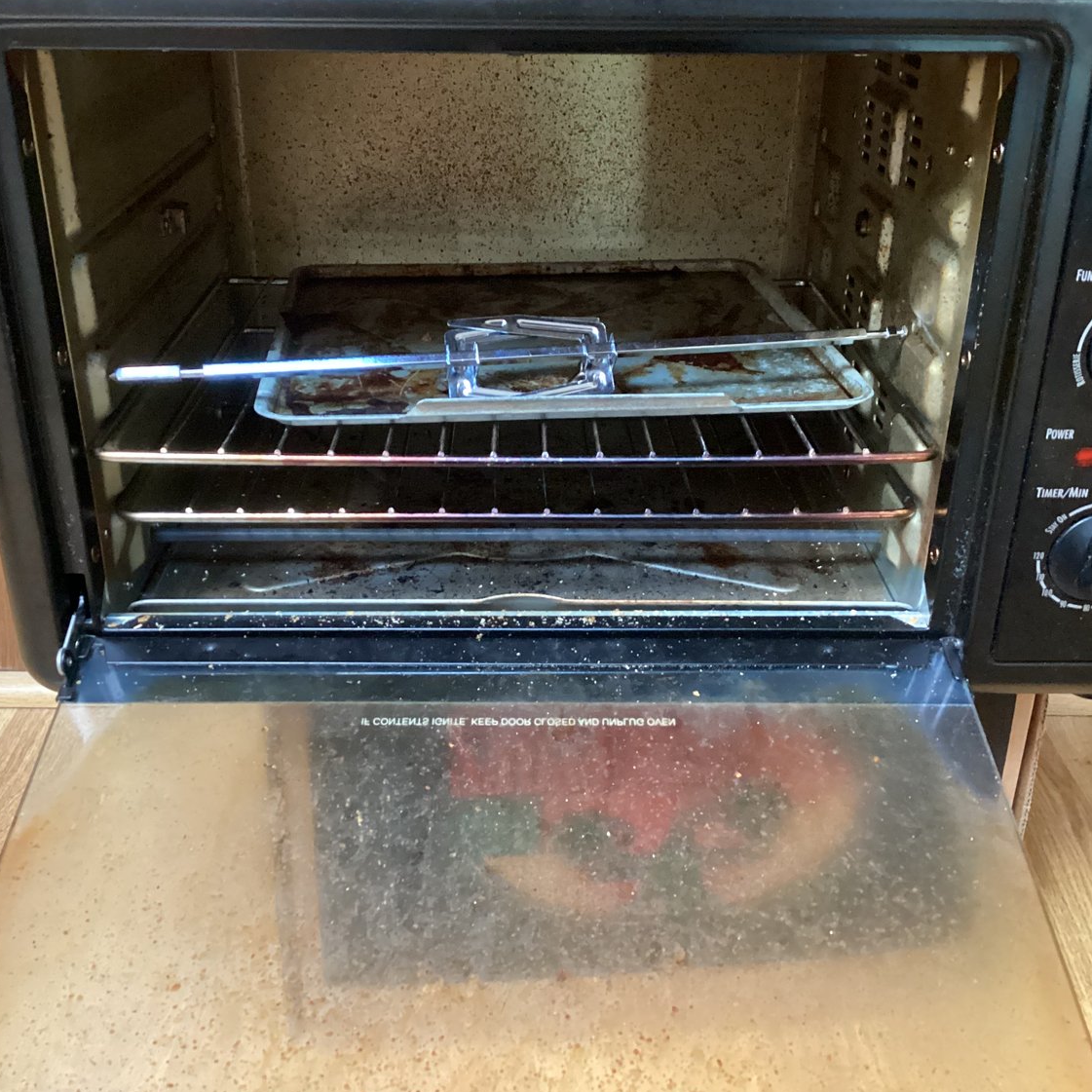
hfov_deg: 44.9
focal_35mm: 37
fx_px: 1321
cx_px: 552
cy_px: 544
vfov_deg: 44.9
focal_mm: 3.3
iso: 800
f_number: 2.4
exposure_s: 1/30
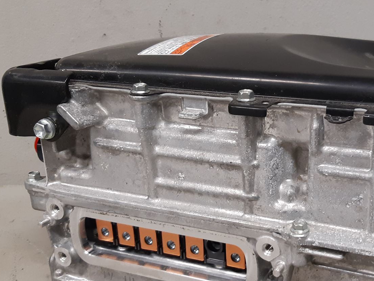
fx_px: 519
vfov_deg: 30.1
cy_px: 184
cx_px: 265
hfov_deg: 38.9
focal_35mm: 48
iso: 160
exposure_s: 1/50
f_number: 1.7
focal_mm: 3.93
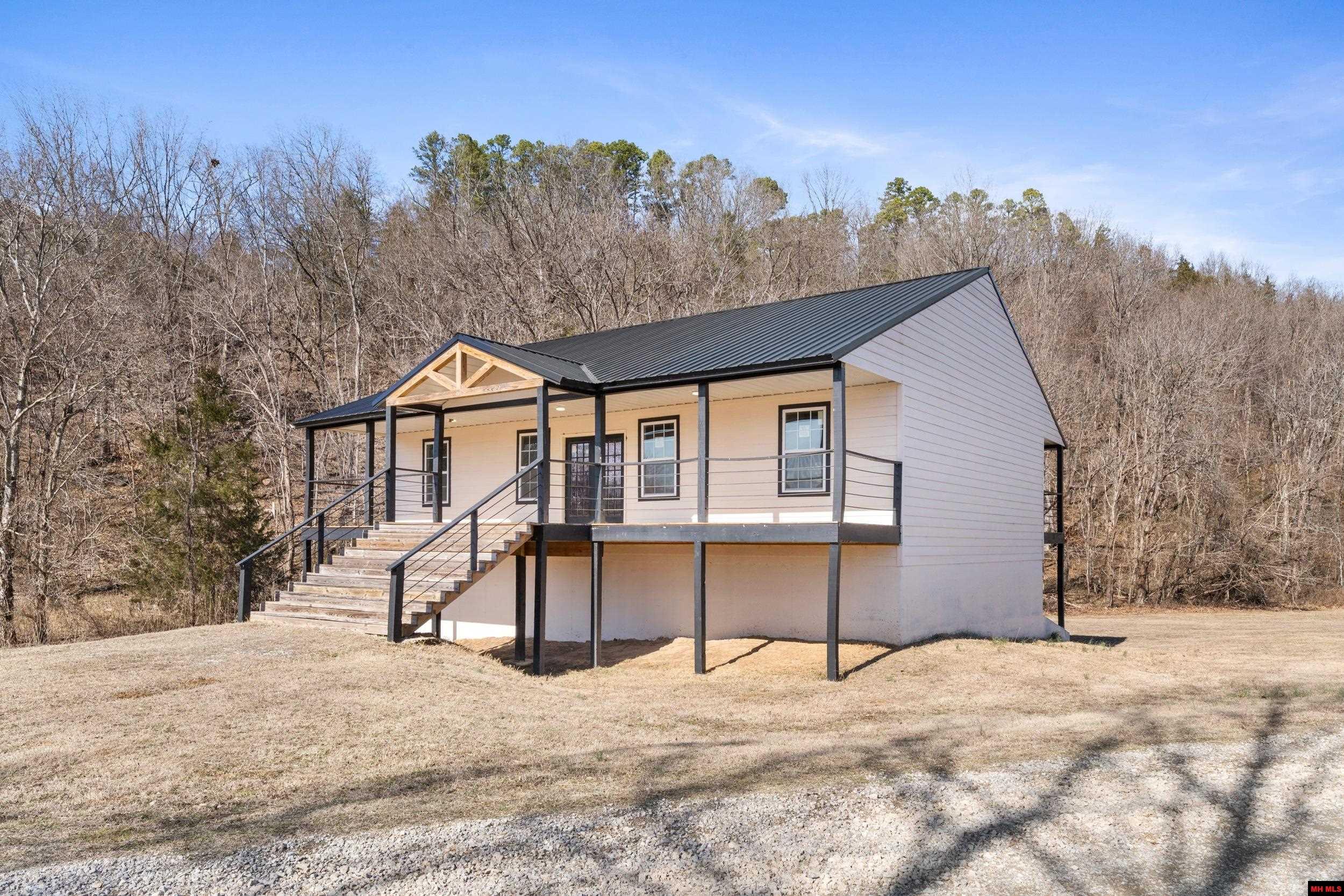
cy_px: 448
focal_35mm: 23
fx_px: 862
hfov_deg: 75.9
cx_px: 672
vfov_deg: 54.9
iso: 400
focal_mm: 15.4
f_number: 9
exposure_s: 1/800
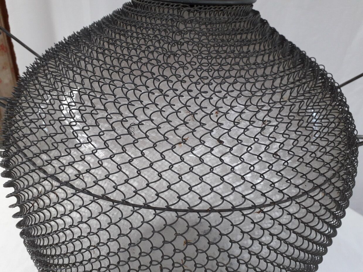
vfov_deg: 51.3
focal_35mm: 27
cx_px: 182
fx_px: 283
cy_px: 136
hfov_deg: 65.3
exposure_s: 1/100
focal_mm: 3.6
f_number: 1.9
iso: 80
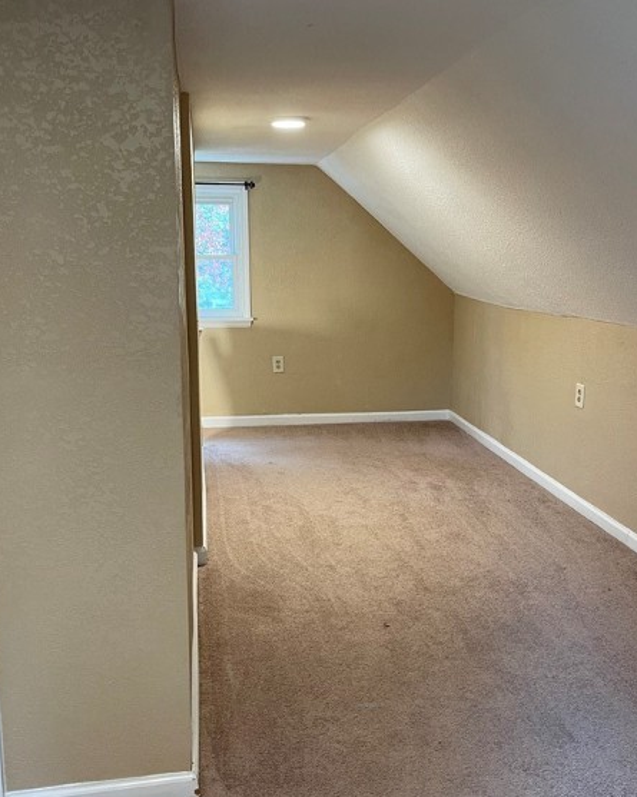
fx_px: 825
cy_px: 424
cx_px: 334
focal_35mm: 35
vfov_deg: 51.5
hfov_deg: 42.2
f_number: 1.6
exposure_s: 1/60
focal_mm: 5.1
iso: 160
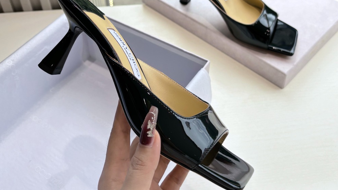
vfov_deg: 28.5
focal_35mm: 41
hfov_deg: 49.4
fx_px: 368
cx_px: 170
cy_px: 43
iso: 50
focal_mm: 5.96
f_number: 1.6
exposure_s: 1/432
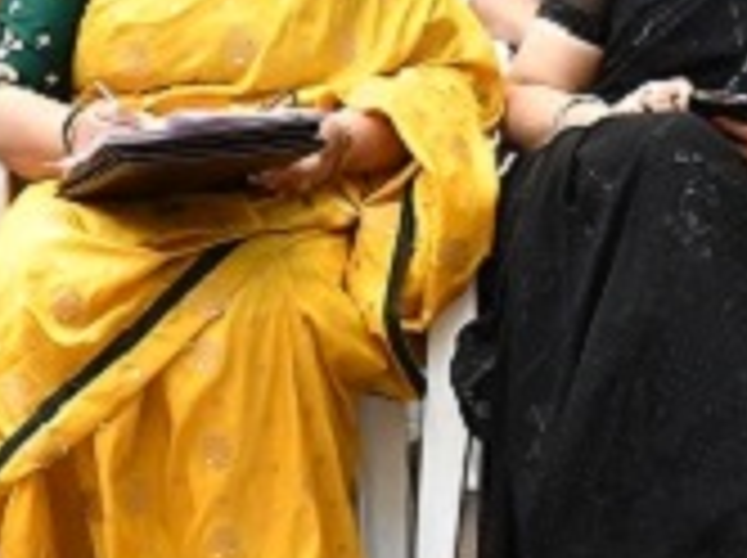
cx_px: -140
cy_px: -158
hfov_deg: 10.7
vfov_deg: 8.0
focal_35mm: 182
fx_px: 3922
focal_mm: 22
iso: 320
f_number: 4.5
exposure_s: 1/125
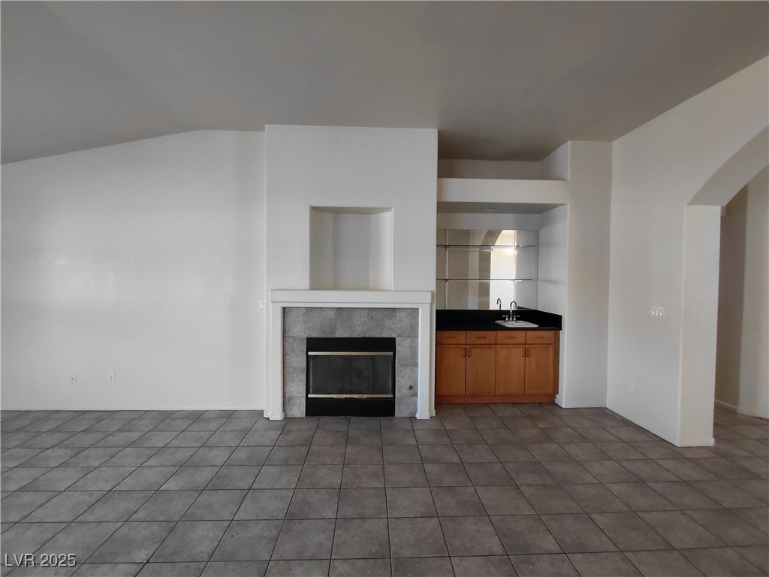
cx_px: 384
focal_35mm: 16
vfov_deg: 78.1
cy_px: 288
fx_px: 355
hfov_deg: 94.5
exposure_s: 1/60
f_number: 2.2
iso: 125
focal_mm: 1.64
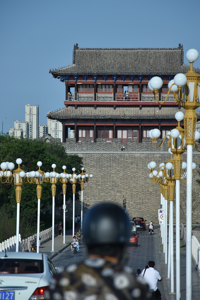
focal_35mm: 232
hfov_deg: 5.9
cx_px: 105
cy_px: 135
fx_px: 1933
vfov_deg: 8.9
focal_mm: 140
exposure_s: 1/500
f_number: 5.6
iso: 110
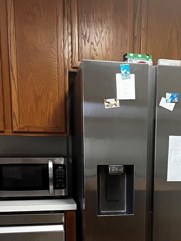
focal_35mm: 53
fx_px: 369
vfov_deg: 34.2
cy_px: 217
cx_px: 129
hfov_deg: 27.3
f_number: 1.6
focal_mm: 5.1
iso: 250
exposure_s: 1/60
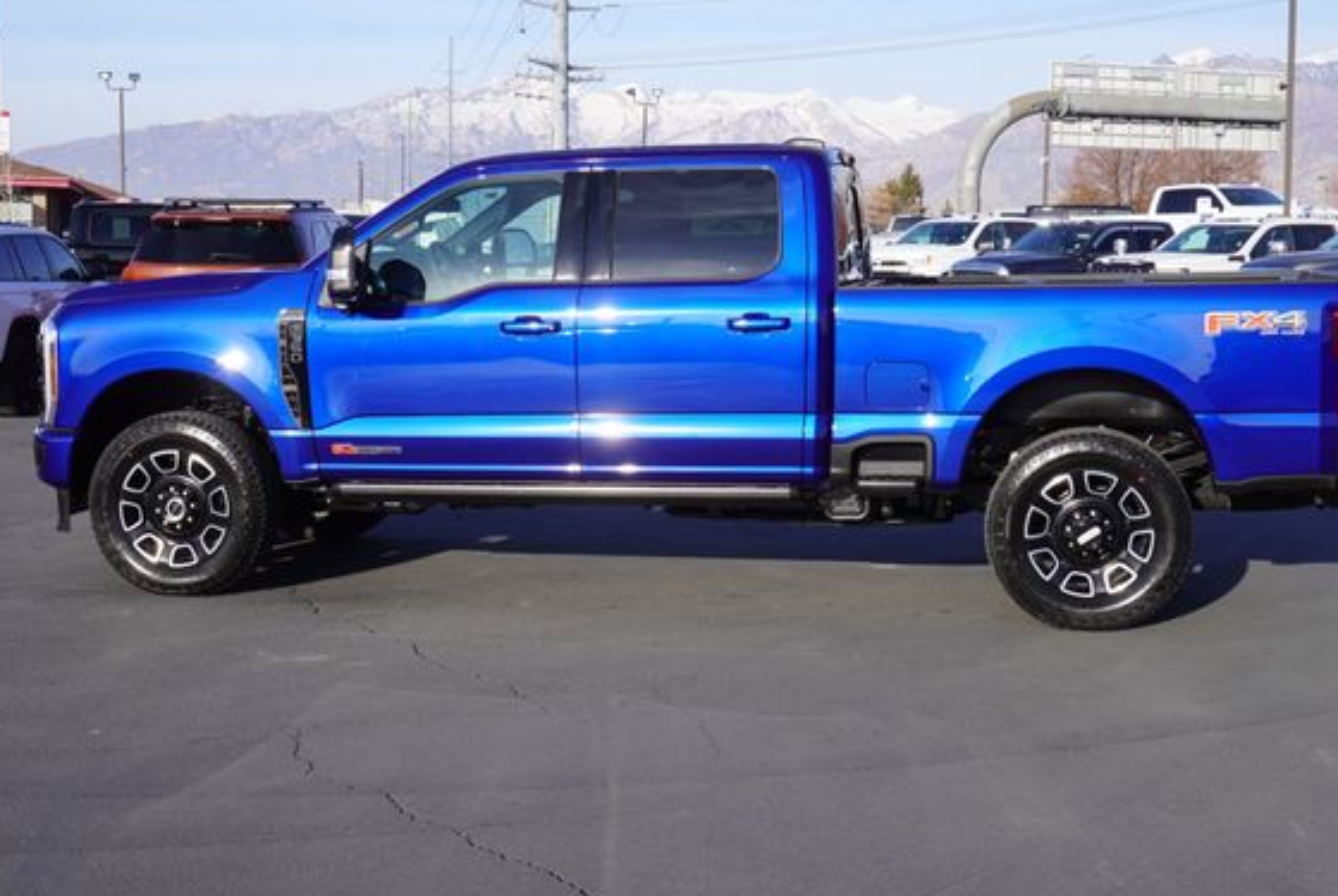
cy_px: 418
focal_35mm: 48
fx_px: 1786
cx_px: 698
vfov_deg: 28.2
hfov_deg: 41.1
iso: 100
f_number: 9
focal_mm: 28
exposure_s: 1/125
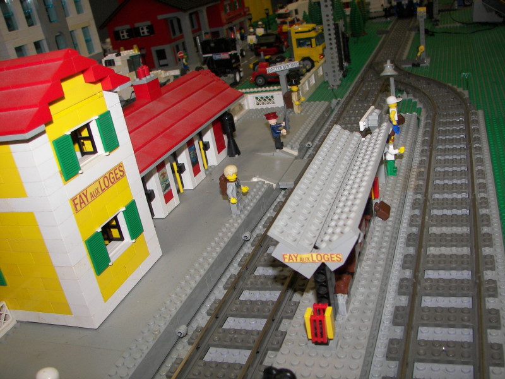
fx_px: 525
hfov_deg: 51.4
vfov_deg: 39.7
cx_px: 252
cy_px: 190
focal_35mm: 36
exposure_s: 1/30
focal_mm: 6
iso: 100
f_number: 2.8
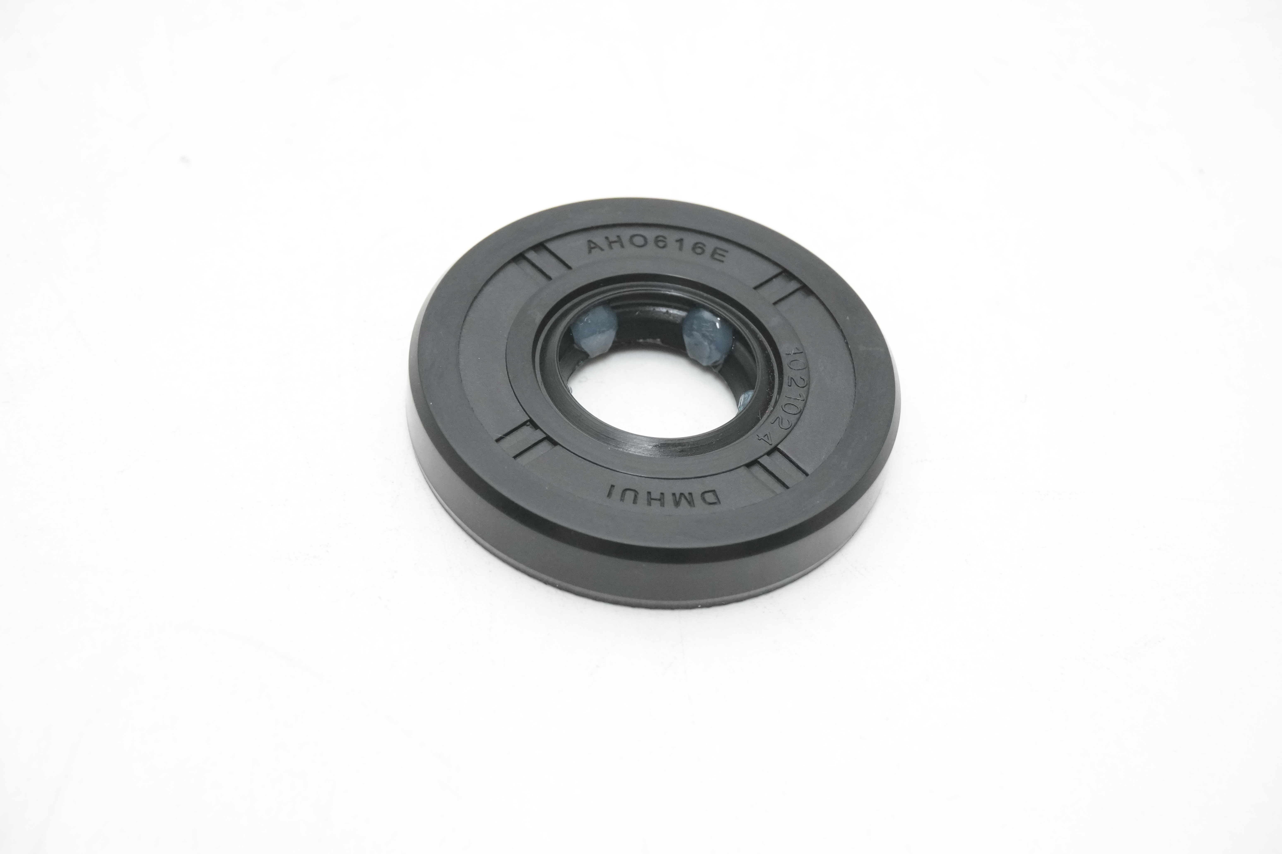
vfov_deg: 18.2
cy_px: 427
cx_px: 641
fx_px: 2671
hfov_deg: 27.0
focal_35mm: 75
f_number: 11
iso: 2500
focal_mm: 50
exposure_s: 1/160
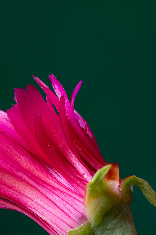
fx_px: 2146
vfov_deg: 6.2
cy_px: 264
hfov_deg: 4.2
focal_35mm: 330
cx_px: 138
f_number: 11
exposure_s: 3.2
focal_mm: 105
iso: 100
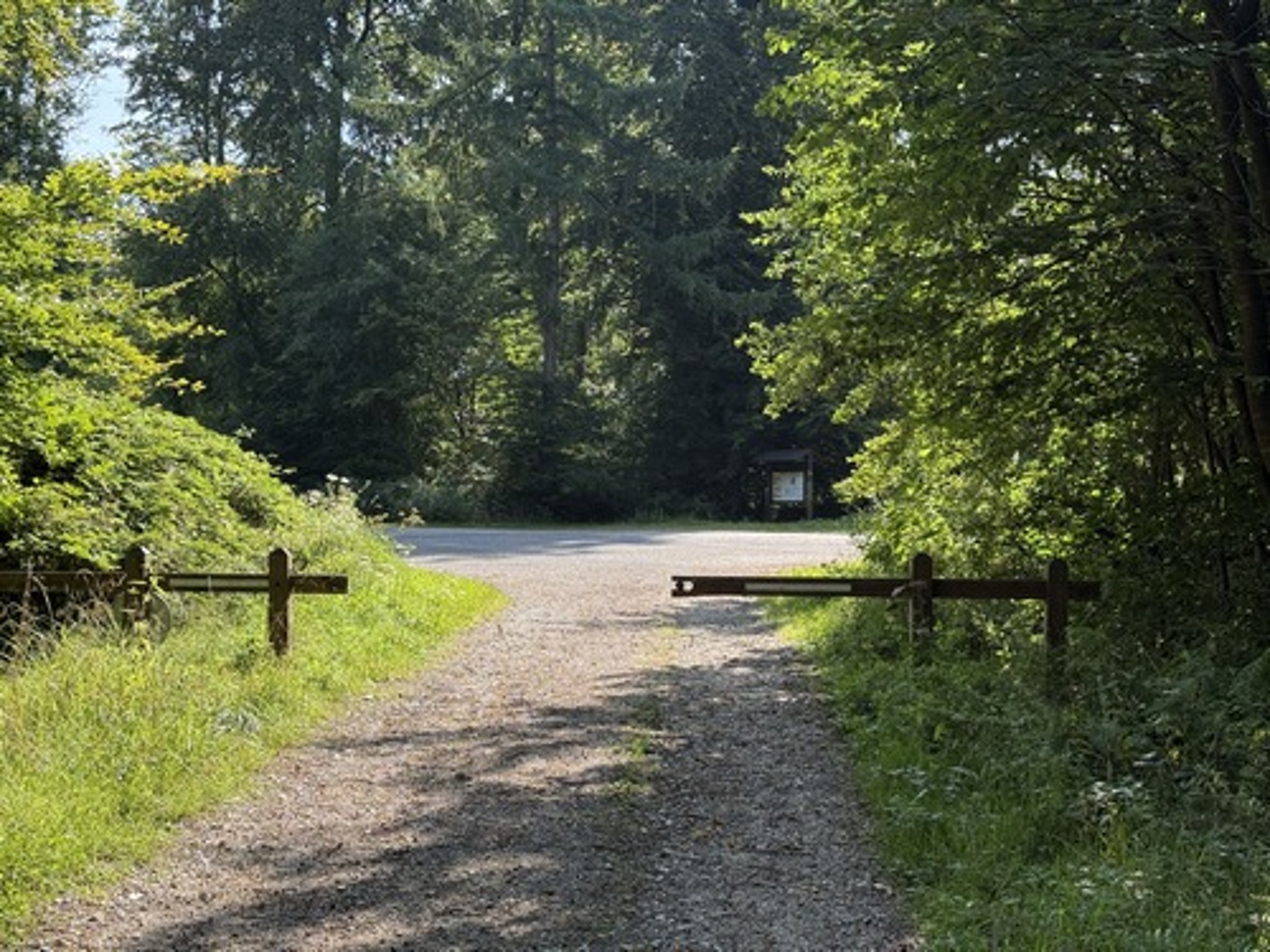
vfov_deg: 30.3
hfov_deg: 39.7
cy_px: 476
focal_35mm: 48
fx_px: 1761
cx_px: 635
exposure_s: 1/962
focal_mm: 6.76
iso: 64
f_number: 1.78
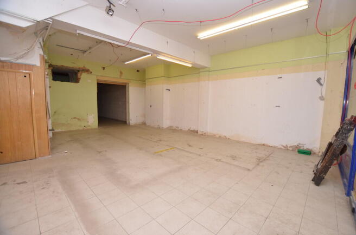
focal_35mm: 15
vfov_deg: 77.0
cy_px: 118
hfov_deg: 100.5
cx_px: 178
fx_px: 148
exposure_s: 1/60
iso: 100
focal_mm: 10
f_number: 4
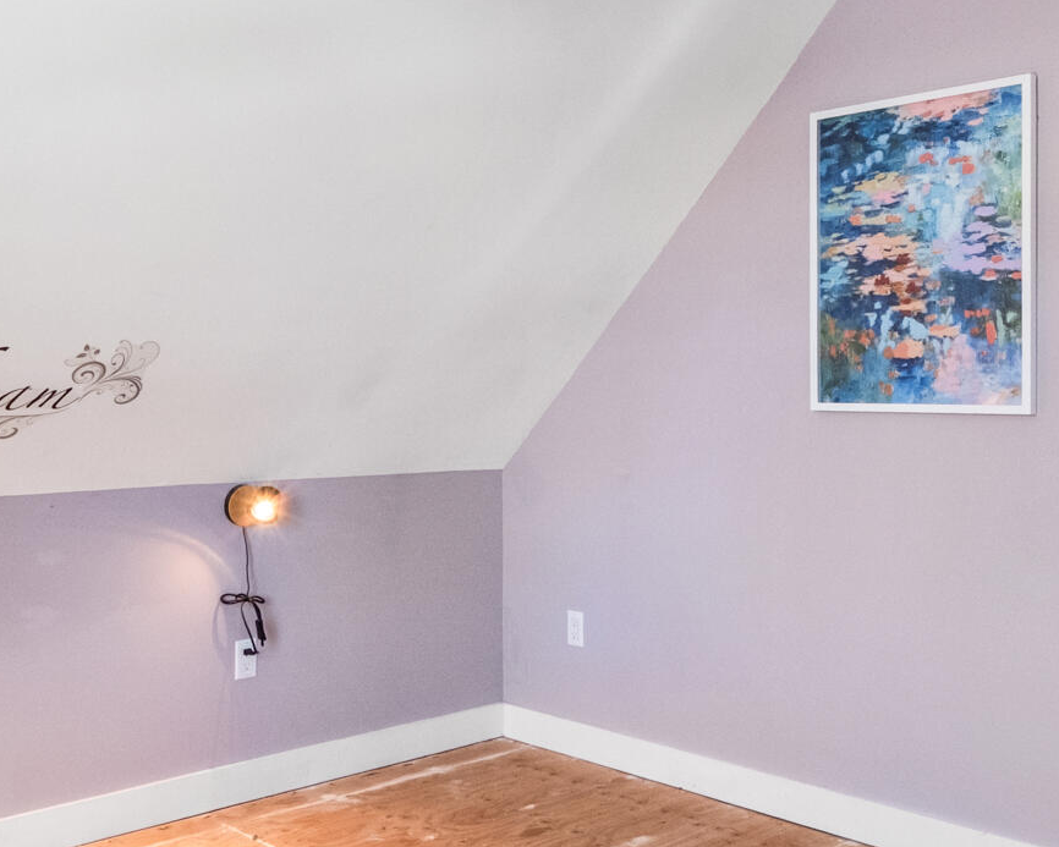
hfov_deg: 46.8
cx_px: 498
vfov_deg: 38.2
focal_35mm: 39
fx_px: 1222
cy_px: 379
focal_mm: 8
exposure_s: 1/15
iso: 500
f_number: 8
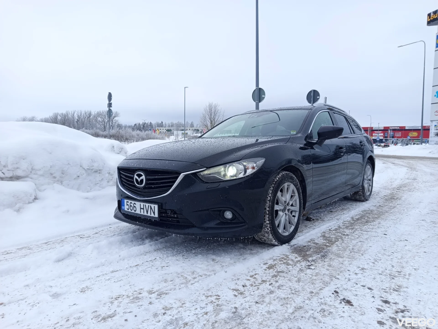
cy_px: 164
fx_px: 304
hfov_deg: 71.6
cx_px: 219
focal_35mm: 24
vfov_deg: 56.8
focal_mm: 5.24
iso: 51
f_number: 1.7
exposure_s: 1/277
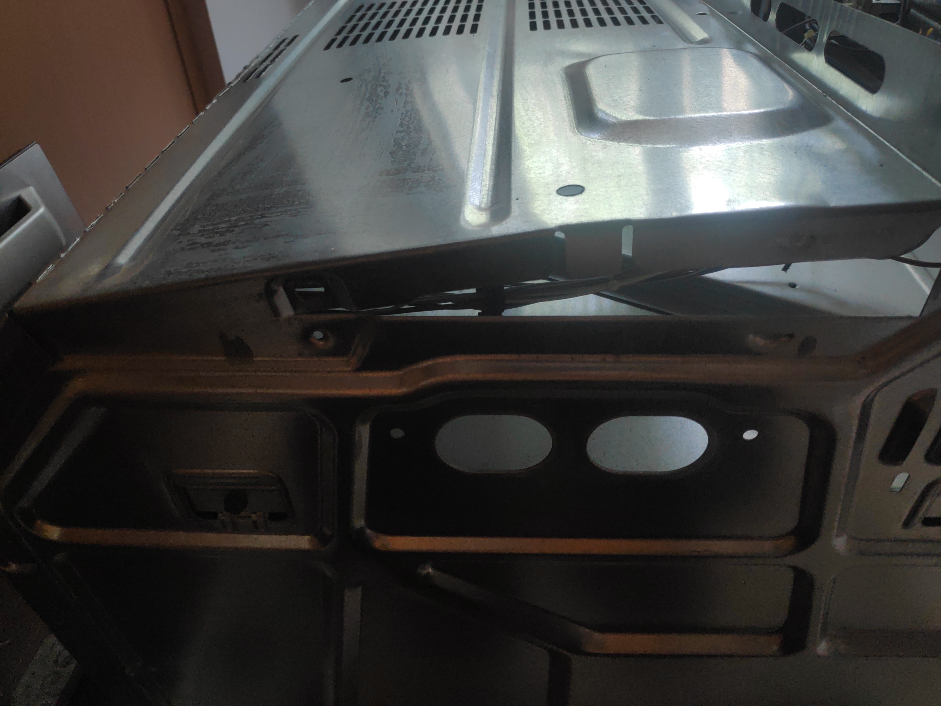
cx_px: 470
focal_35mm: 20
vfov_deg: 66.0
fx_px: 544
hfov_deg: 81.7
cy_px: 353
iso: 199
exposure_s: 1/100
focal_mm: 3.94
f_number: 1.9
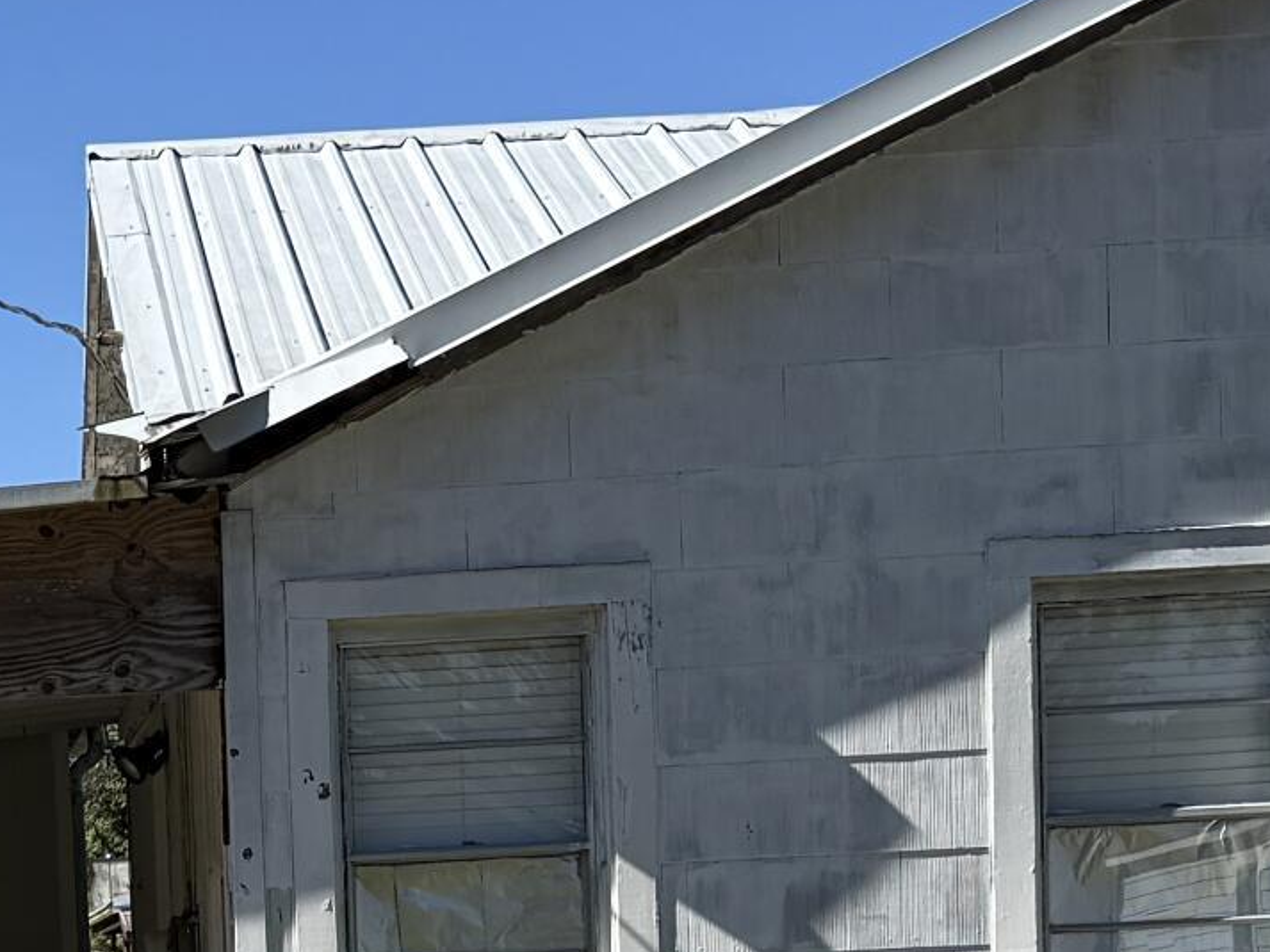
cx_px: -169
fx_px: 3706
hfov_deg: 18.6
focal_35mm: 101
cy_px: 1269
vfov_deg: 14.0
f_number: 1.78
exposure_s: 1/4405
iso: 80
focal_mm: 6.76
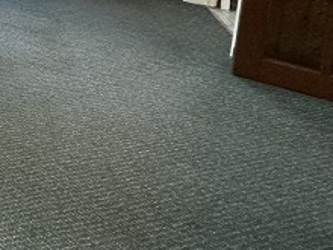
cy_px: -159
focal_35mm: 51
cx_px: -269
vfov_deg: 21.8
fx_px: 491
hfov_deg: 22.1
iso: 320
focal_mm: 2.22
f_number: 2.2
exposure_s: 1/80
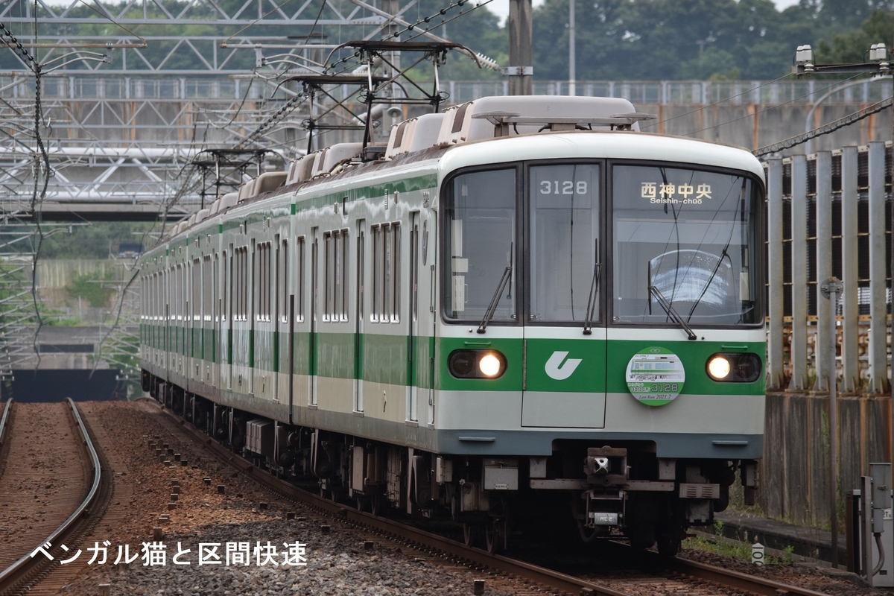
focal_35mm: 255
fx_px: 6332
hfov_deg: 8.1
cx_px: 447
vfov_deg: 5.4
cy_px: 298
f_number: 5
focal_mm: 170
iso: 560
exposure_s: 1/1000
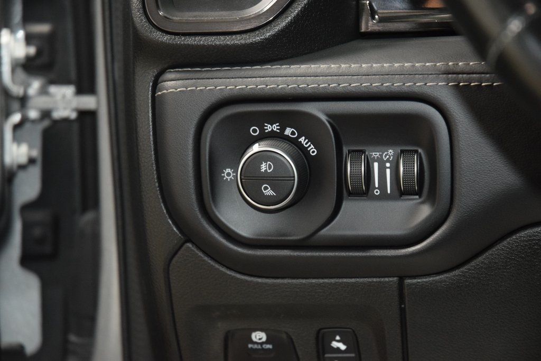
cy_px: 180
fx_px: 1578
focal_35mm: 105
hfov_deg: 19.5
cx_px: 270
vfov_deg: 13.0
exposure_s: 1/25
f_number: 4.5
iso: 2200
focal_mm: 70
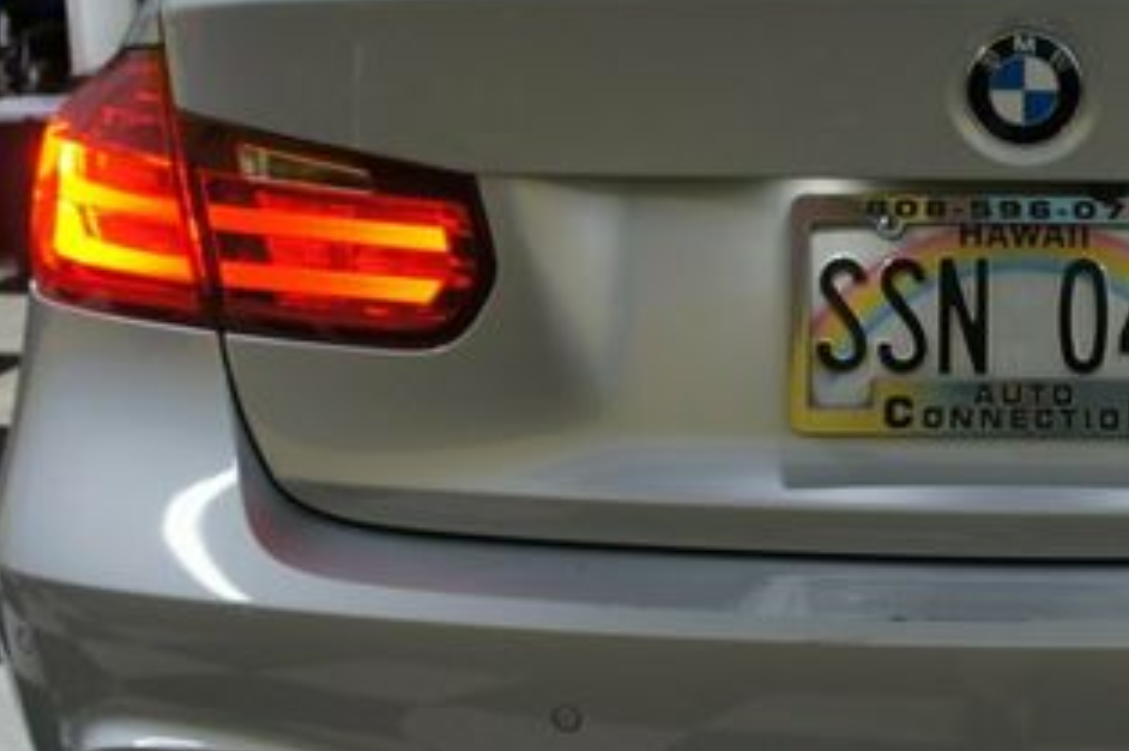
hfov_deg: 33.7
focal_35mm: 55
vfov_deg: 24.6
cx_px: 1079
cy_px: 323
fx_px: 1724
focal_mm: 18
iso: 250
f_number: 3.5
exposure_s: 1/30
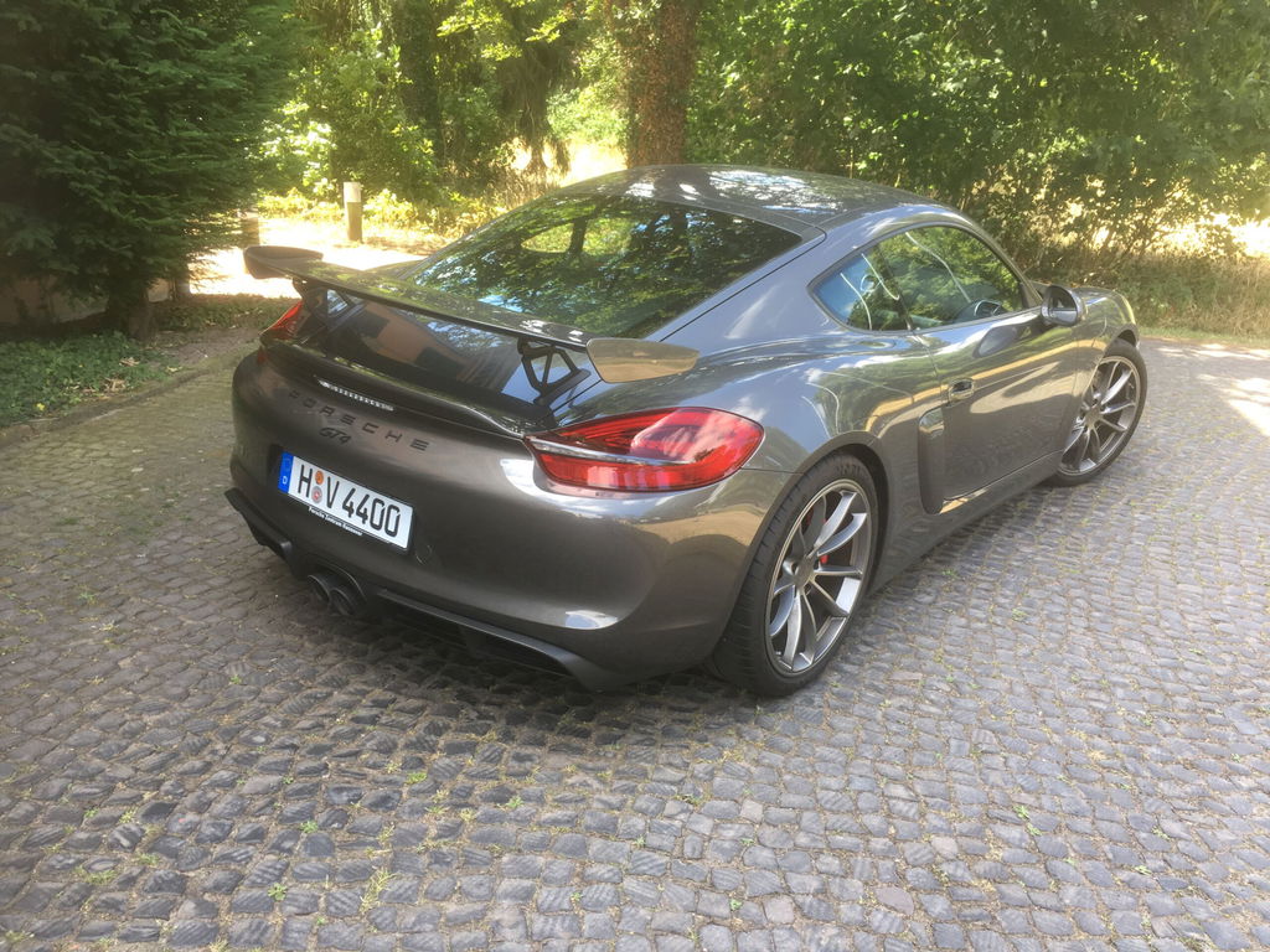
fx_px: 1064
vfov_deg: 48.2
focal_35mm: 29
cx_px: 635
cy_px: 476
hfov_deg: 61.7
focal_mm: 4.15
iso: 32
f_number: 2.2
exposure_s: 1/100
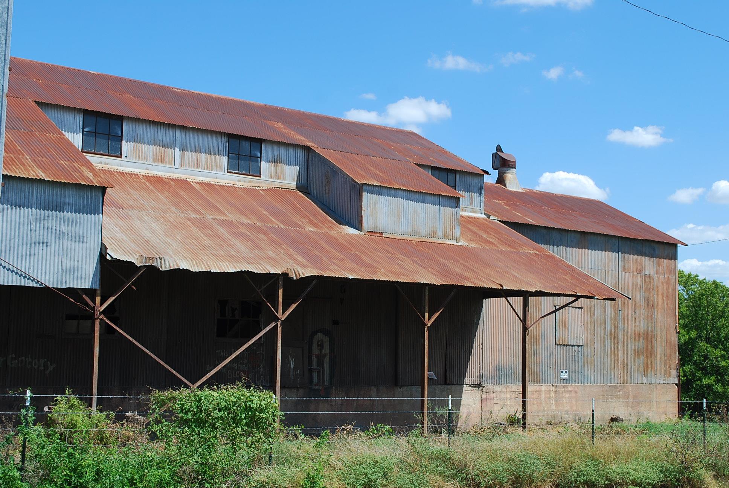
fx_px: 973
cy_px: 244
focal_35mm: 48
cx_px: 364
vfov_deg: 28.2
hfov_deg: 41.1
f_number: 8
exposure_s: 1/250
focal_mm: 32
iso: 100
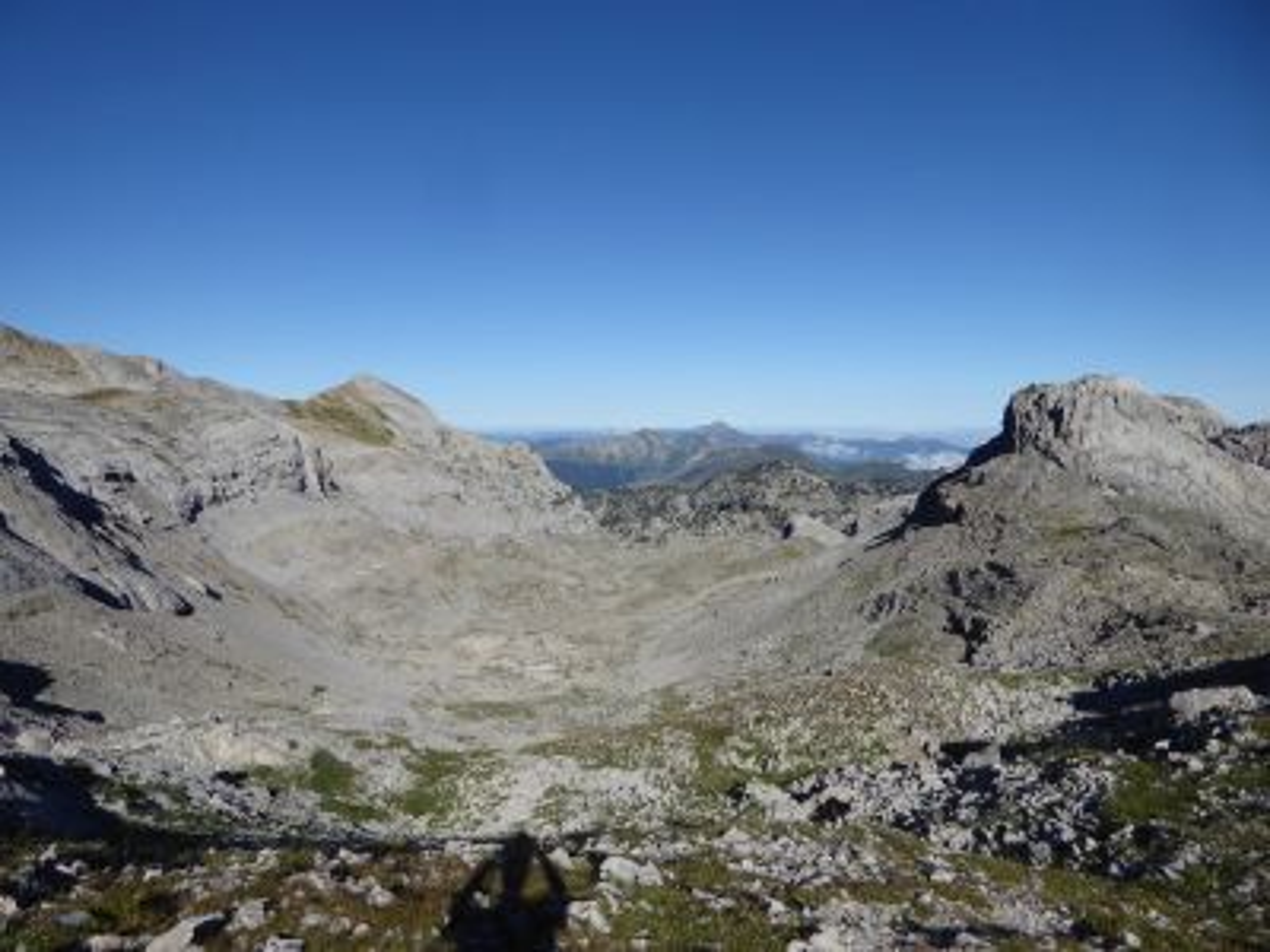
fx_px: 917
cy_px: 476
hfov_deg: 69.4
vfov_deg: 54.9
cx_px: 635
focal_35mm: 25
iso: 80
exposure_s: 1/1600
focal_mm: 4.3
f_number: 3.3
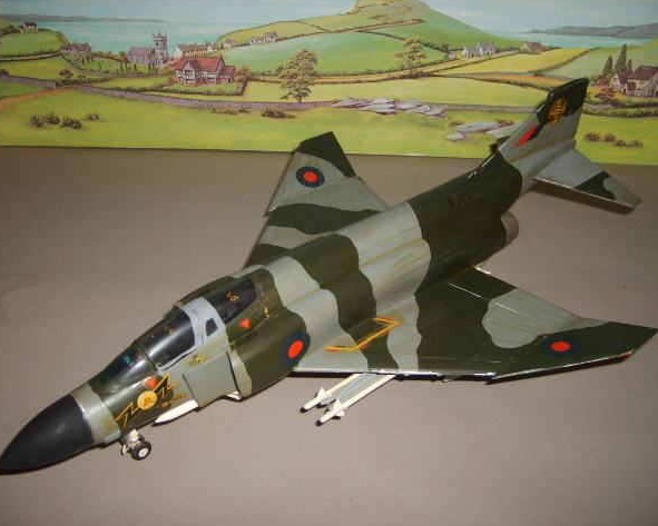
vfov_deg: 40.1
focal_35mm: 37
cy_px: 265
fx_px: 721
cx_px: 323
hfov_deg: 49.1
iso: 100
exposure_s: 1/45
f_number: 2.8
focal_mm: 5.8
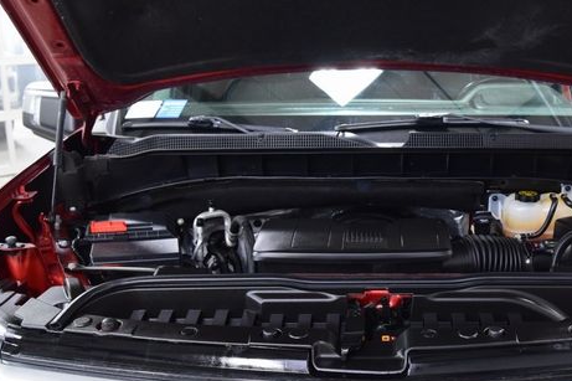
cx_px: 381
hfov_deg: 39.2
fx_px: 794
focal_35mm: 50
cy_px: 225
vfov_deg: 26.9
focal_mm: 24
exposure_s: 1/15
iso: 1600
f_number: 6.3
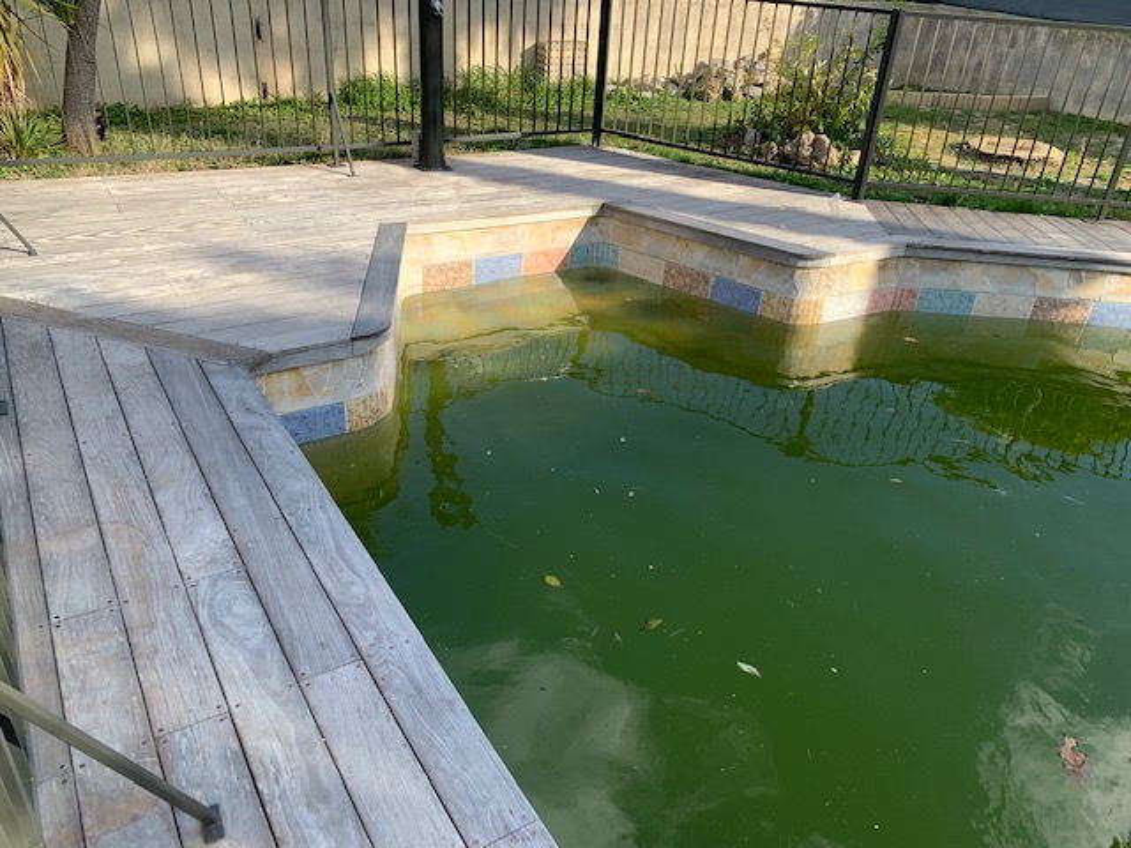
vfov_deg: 53.1
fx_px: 849
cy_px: 424
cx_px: 566
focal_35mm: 26
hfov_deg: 67.3
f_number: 1.8
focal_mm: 4.25
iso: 25
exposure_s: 1/727
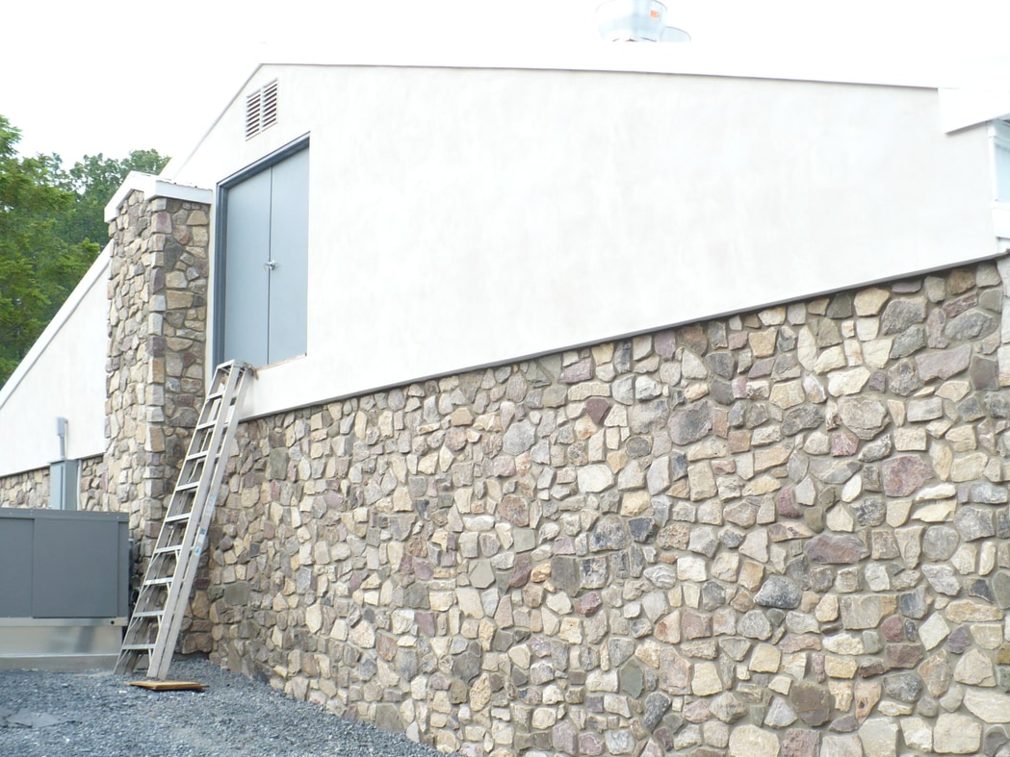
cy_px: 429
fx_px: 1371
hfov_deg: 40.4
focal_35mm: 47
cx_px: 564
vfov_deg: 30.8
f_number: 2.8
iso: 100
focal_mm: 6.1
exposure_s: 1/400
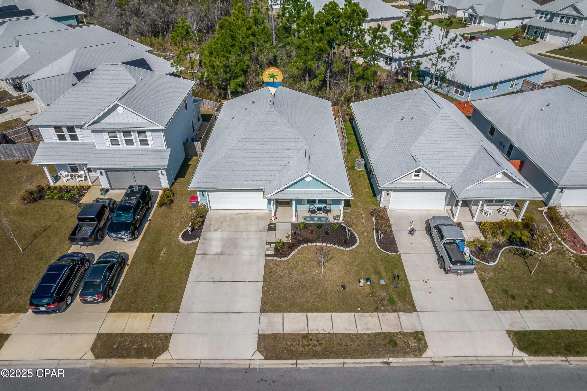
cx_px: 294
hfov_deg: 78.6
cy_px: 196
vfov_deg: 57.2
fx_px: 359
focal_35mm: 22
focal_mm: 8.38
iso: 110
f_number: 2.8
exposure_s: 1/5000
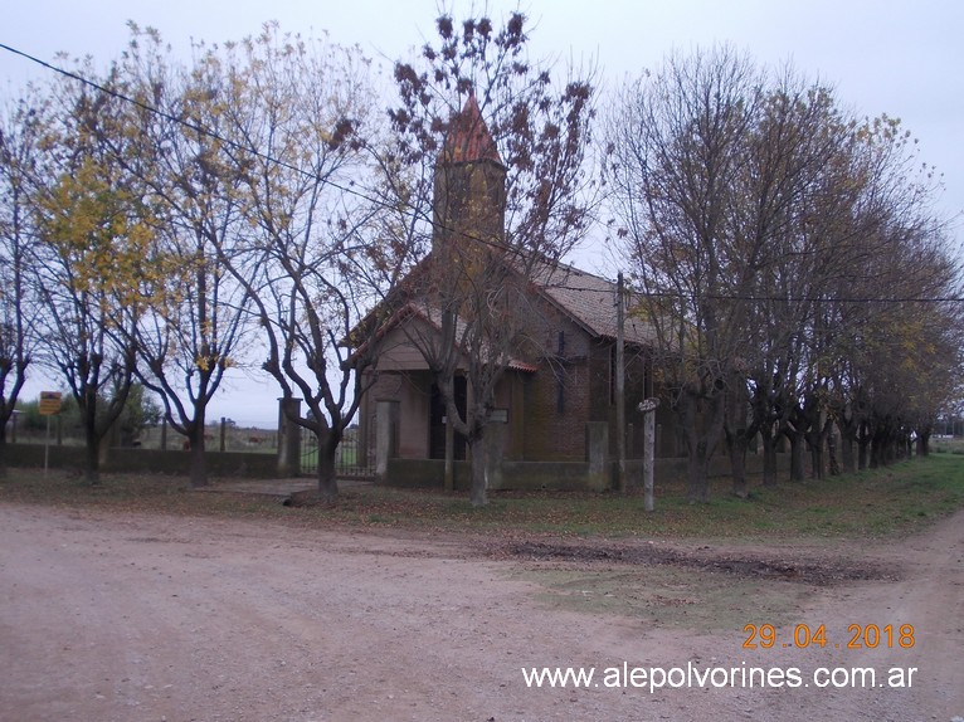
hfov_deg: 49.0
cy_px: 361
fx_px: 1058
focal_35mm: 38
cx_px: 482
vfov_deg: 37.7
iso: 80
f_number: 6.2
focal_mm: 5.3
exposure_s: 1/125
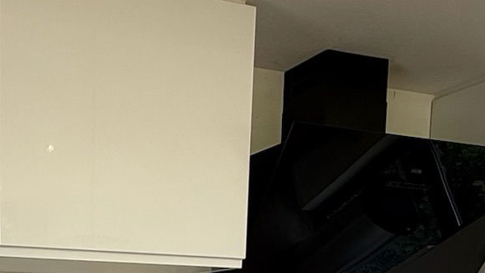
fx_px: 694
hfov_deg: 36.1
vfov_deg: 19.2
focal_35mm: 54
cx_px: 45
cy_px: 418
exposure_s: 1/99
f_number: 2.2
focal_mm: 2.22
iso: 64
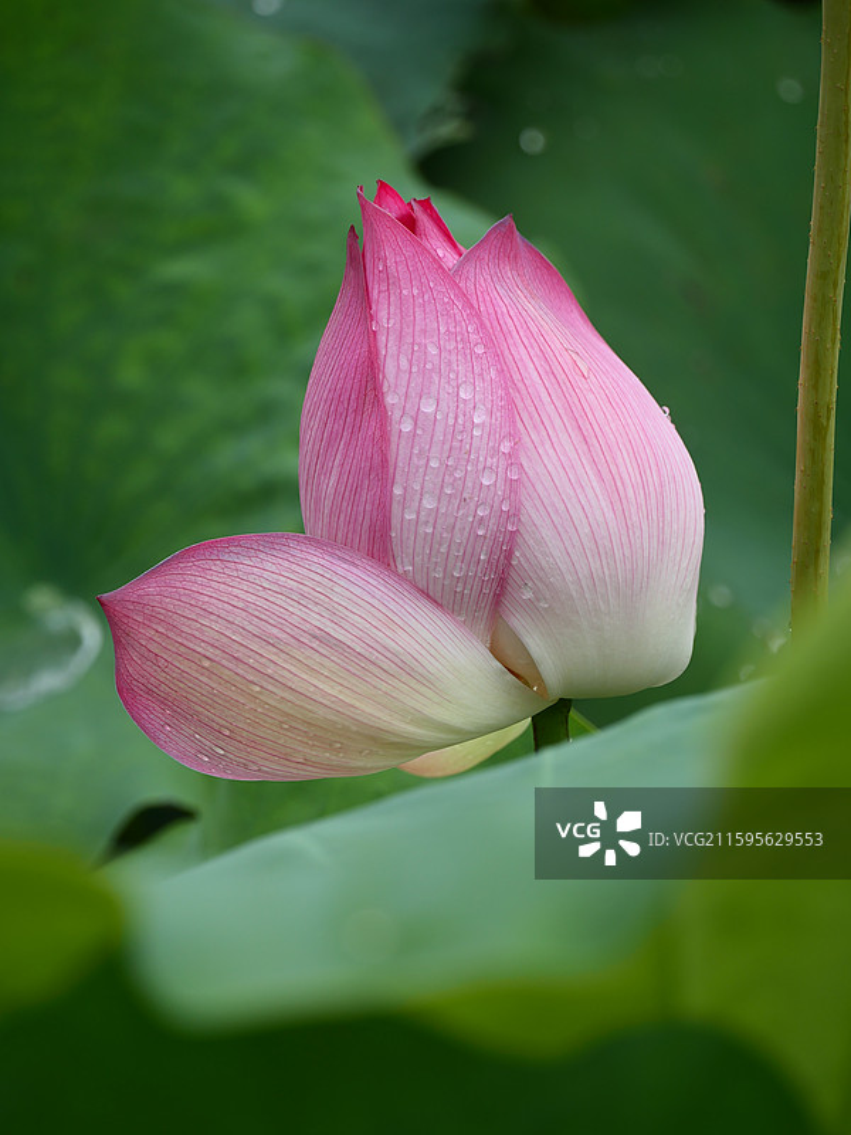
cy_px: 568
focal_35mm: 206
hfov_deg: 7.2
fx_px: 6752
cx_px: 426
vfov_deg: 9.6
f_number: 5.6
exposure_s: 1/320
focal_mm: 103
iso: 100
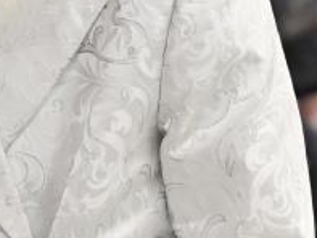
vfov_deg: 2.7
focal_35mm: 559
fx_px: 5122
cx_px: -126
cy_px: -34
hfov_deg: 3.5
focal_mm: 75
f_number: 4
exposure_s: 1/400
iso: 800
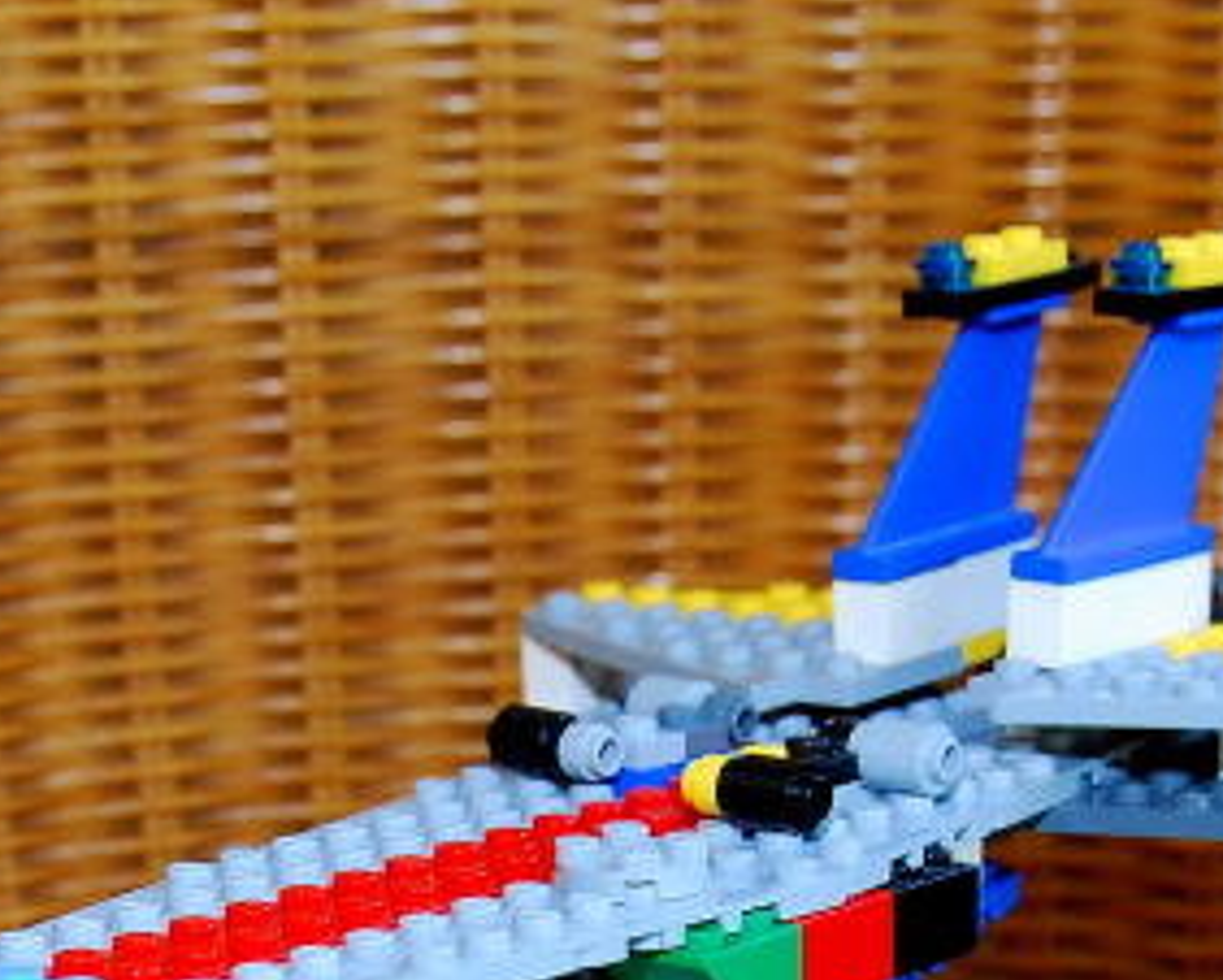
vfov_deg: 11.9
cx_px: 555
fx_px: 4636
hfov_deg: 15.0
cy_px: 1082
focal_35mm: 128
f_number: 7.1
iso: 800
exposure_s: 1/60
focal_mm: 32
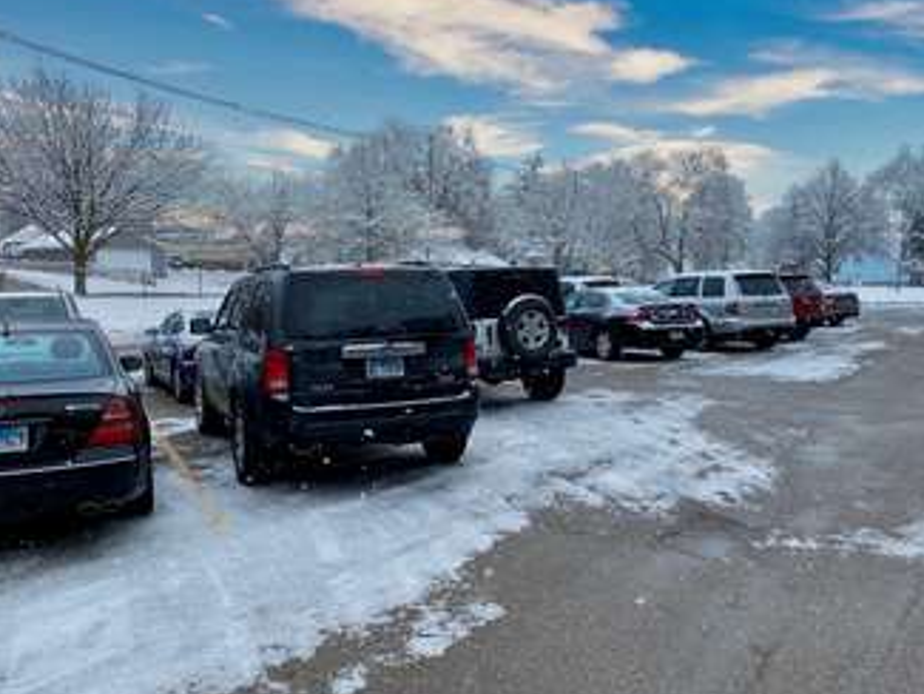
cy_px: 347
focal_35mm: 32
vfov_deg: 44.2
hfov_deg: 56.8
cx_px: 452
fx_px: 854
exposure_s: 1/2463
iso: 32
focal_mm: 4.25
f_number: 1.8
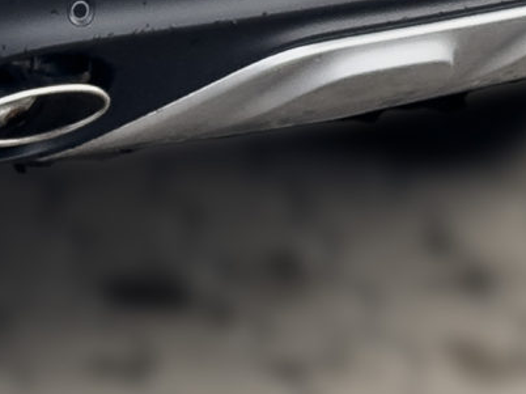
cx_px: -504
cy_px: -552
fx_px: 4647
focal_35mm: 306
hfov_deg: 6.3
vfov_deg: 4.7
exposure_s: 1/640
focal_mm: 6.86
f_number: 1.8
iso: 64
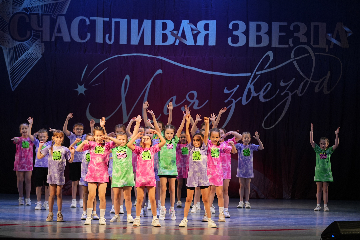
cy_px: 120
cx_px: 180
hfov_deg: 14.1
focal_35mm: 146
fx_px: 1460
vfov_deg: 9.4
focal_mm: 146
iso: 1000
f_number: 2.8
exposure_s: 1/400
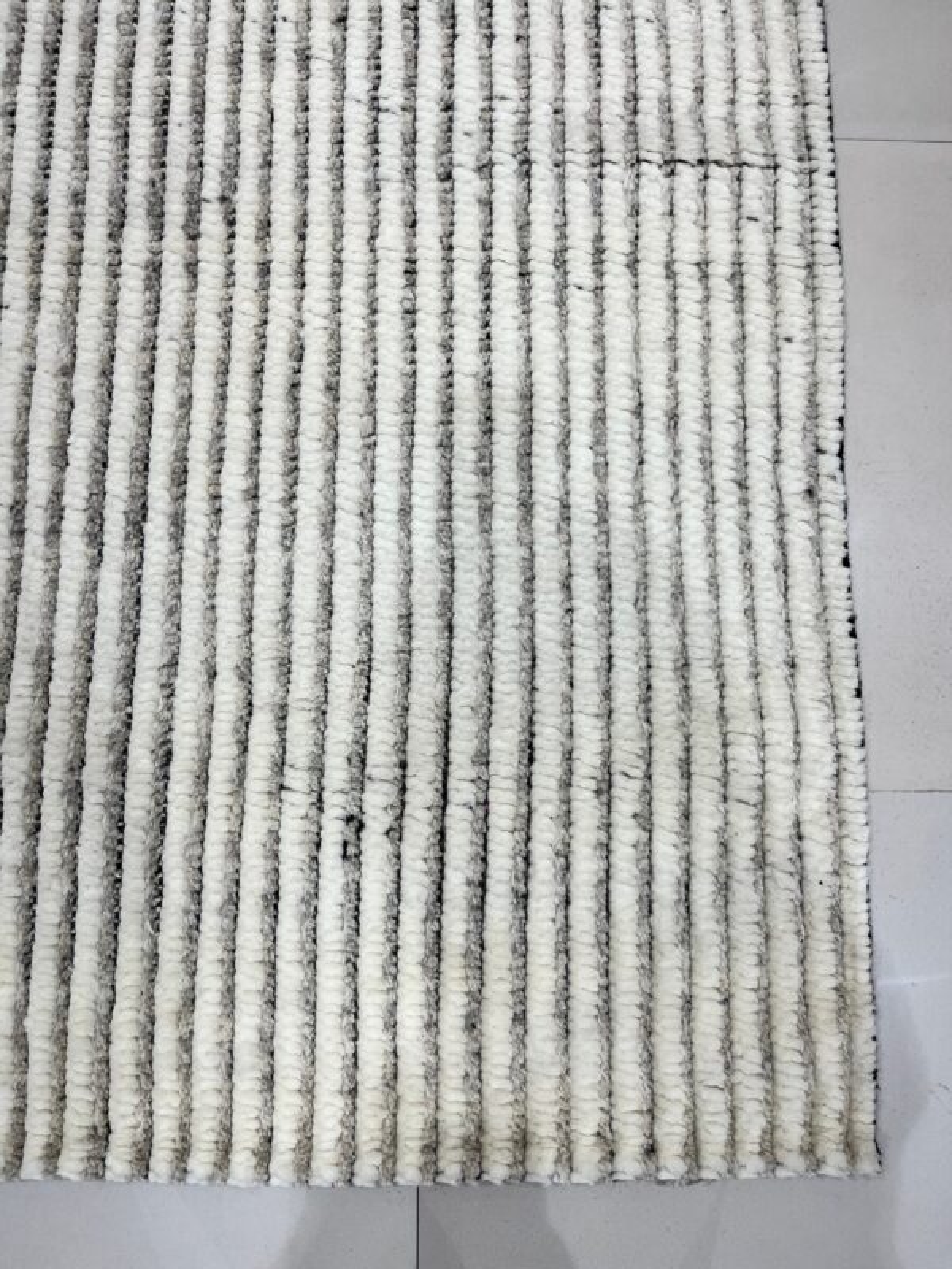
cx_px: 476
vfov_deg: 67.3
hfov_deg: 53.1
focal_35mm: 26
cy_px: 634
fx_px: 953
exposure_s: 1/168
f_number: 1.6
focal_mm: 5.1
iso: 50
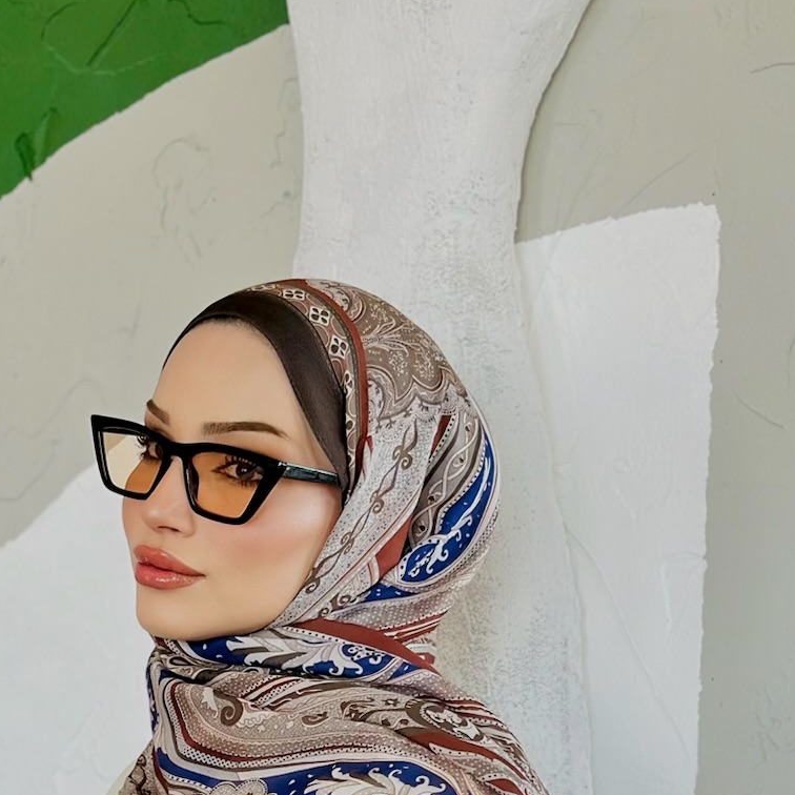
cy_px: 818
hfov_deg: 15.1
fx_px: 2988
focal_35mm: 115
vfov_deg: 14.9
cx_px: 209
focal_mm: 6.86
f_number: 1.78
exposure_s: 1/100
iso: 64
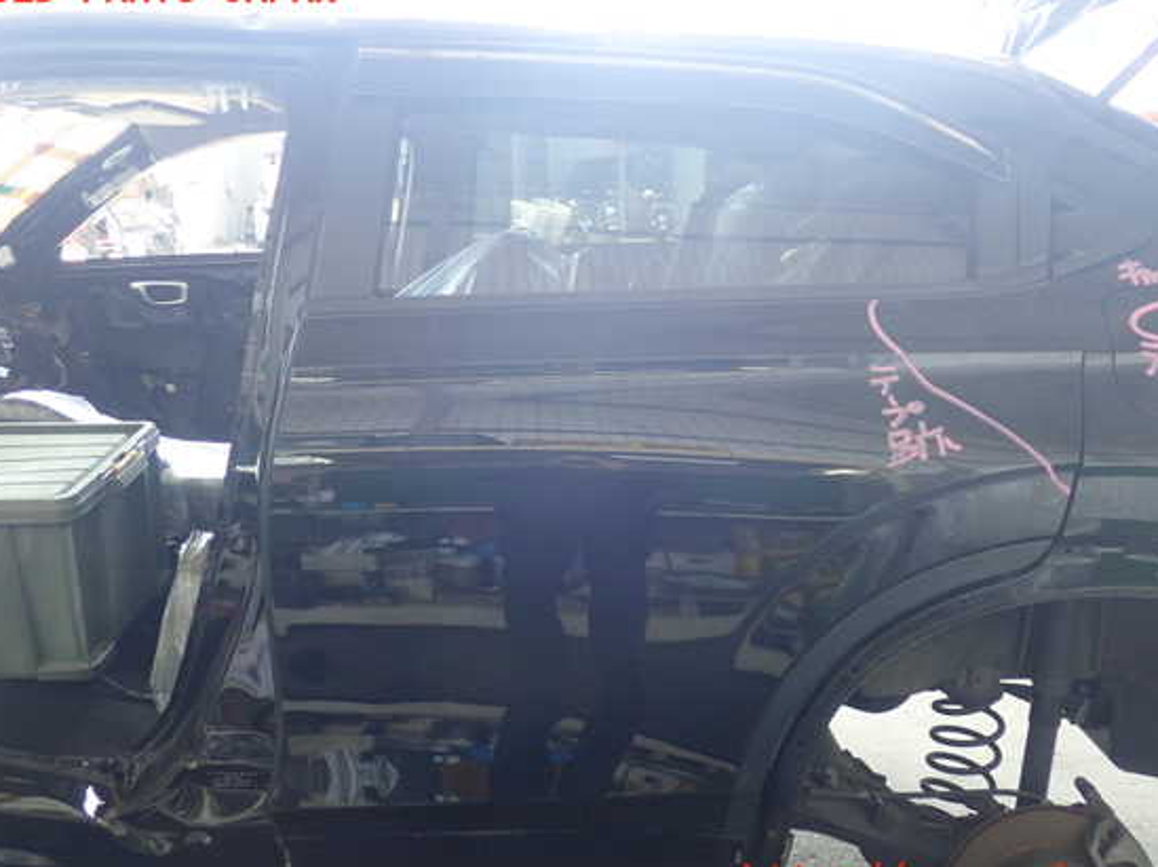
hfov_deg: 52.7
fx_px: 1170
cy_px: 437
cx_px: 586
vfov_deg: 40.7
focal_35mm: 35
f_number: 2.4
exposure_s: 1/60
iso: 200
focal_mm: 5.87
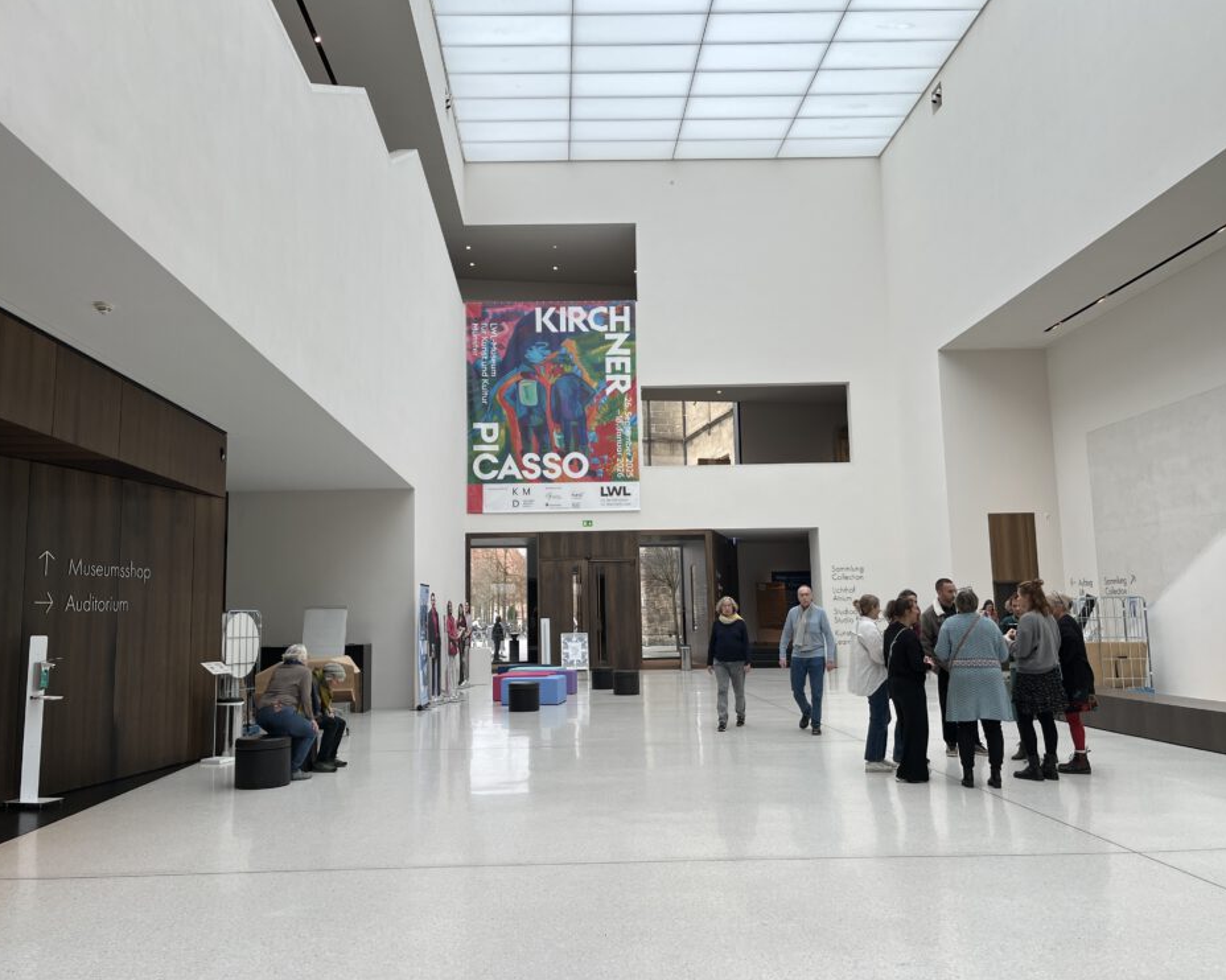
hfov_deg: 62.2
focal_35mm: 28
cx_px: 577
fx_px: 1016
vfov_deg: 51.5
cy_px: 474
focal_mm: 5.1
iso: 40
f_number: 1.6
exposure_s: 1/122
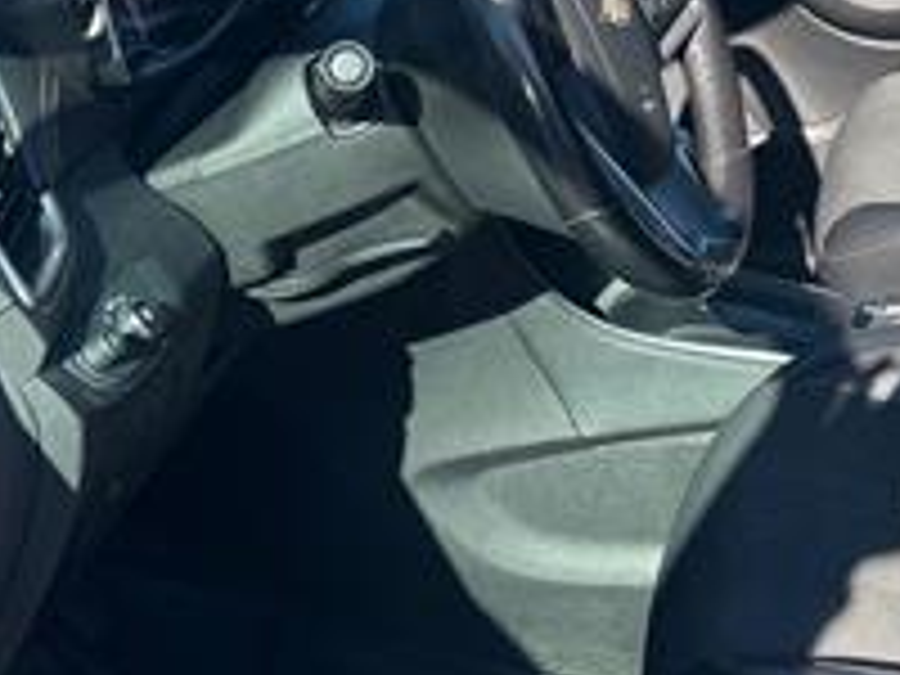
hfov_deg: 22.8
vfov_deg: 17.6
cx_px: 850
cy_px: 112
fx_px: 2158
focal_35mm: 83
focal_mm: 5.7
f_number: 1.5
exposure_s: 1/1597
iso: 50
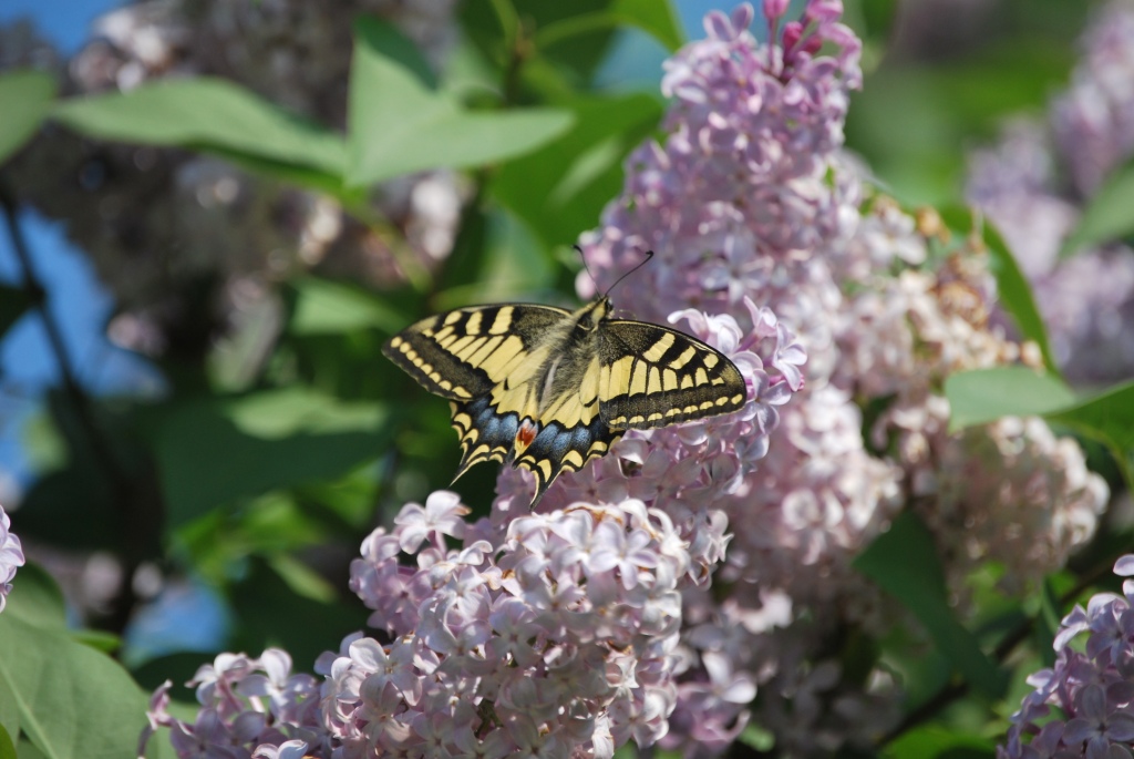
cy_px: 380
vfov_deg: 4.6
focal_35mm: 300
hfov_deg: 6.9
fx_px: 9459
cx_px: 567
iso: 200
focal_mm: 200
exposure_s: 1/640
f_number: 5.6
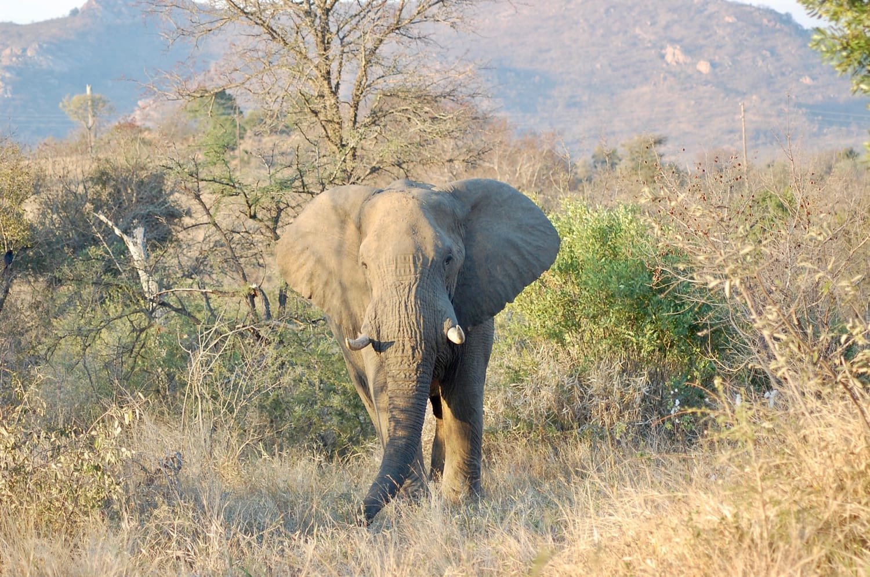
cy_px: 288
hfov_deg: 16.7
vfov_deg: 11.1
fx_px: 2968
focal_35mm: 123
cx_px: 435
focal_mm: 82
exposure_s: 1/320
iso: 400
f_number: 4.5
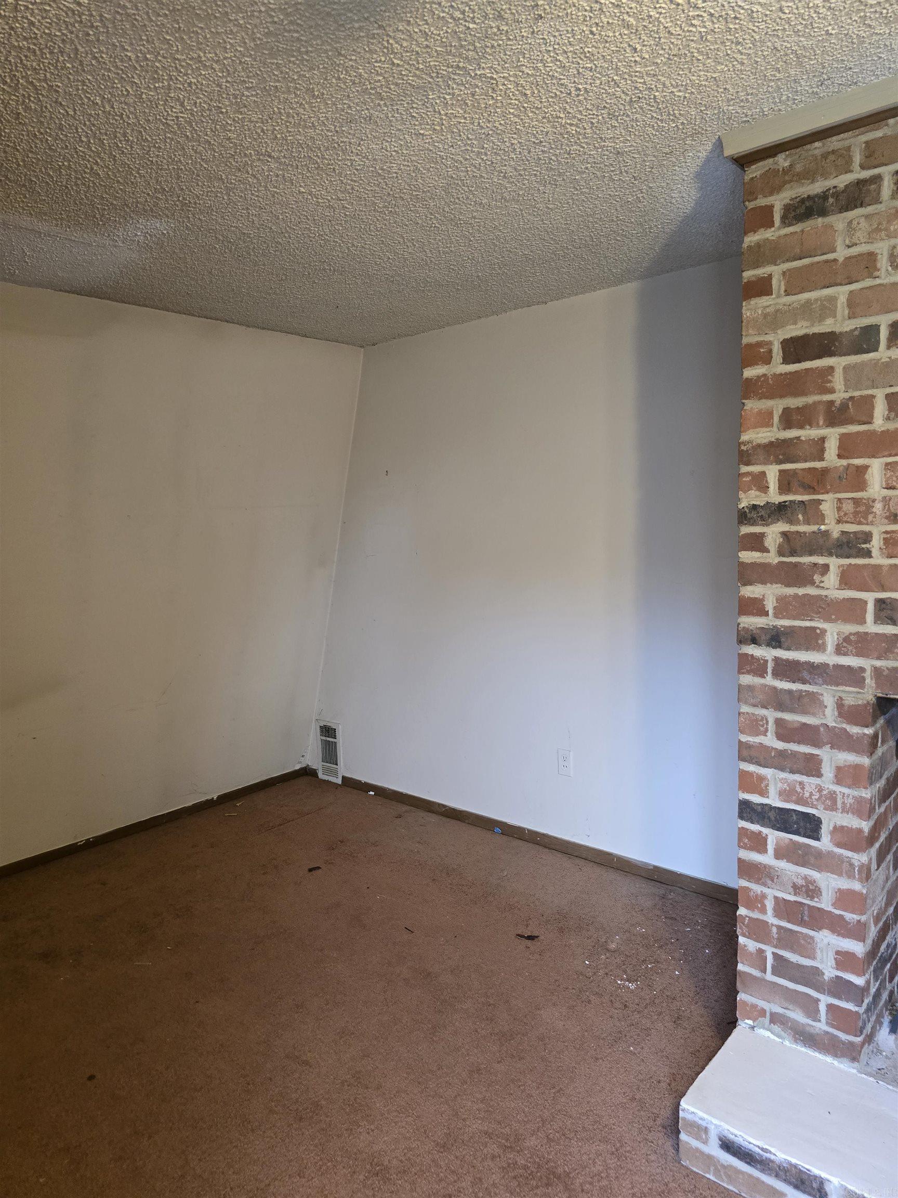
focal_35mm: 23
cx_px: 449
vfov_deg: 73.9
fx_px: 796
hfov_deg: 58.9
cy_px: 599
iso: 800
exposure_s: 1/120
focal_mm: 6.3
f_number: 1.7
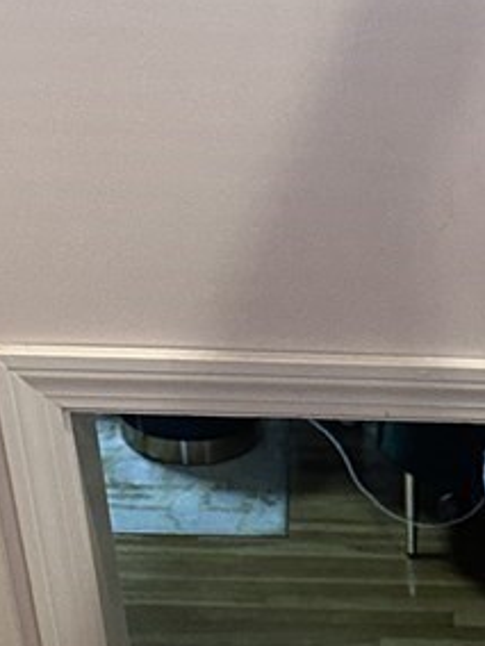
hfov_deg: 10.7
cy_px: 1519
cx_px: 854
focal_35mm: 130
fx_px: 2429
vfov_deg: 12.3
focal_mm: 6.86
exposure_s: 1/60
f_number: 1.78
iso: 400
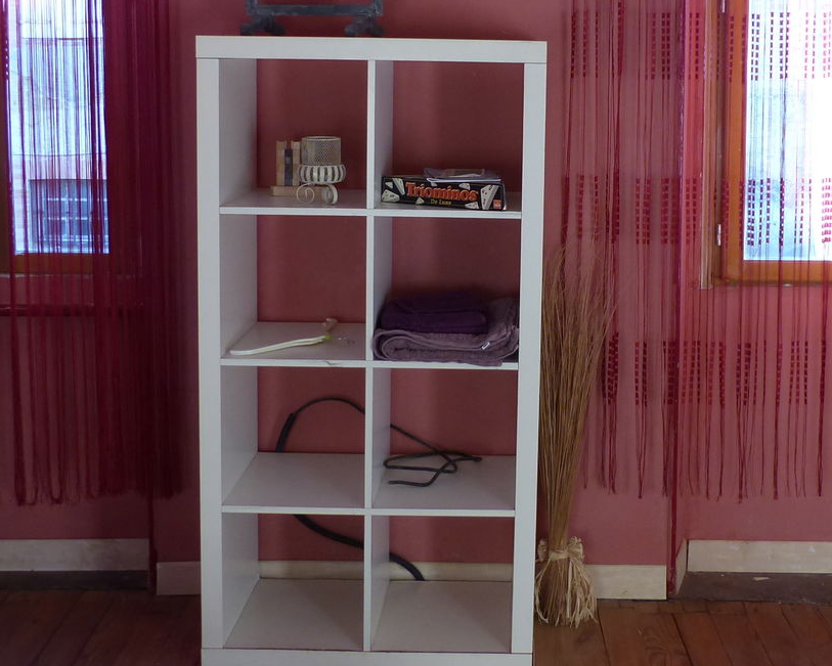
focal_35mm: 48
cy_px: 176
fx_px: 1182
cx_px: 537
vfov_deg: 31.0
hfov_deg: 38.4
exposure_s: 1/60
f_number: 2.8
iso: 125
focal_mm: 4.5
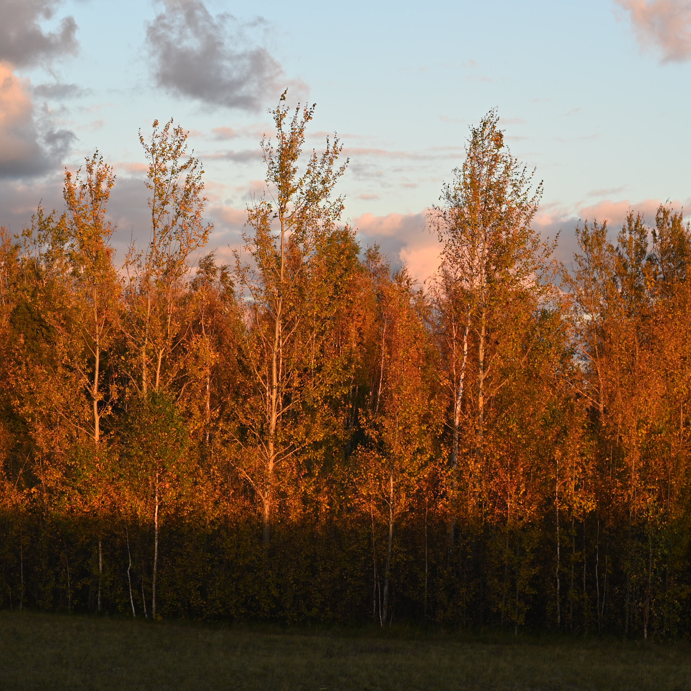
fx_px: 2213
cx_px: 209
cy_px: 189
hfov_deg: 17.7
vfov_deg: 17.7
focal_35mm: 98
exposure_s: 1/100
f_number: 1.4
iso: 125
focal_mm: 50
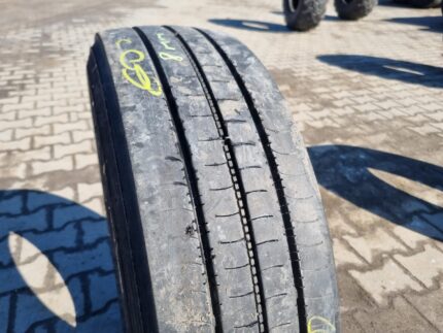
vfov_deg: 53.1
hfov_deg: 67.3
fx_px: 333
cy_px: 166
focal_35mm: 26
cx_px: 222
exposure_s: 1/1304
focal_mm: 5.4
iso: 50
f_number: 1.8
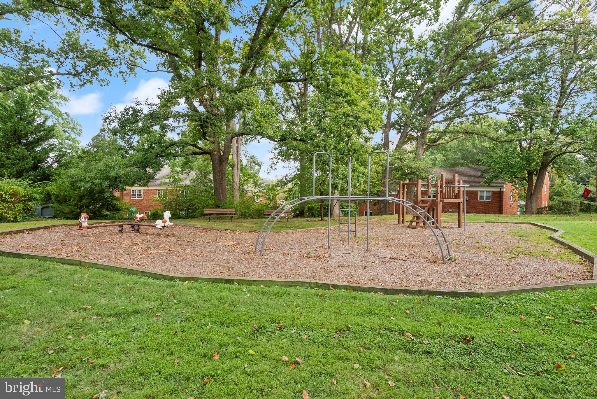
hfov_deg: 93.2
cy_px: 200
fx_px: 282
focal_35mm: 17
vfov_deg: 70.5
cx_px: 298
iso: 800
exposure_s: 1/60
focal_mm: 17
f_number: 8
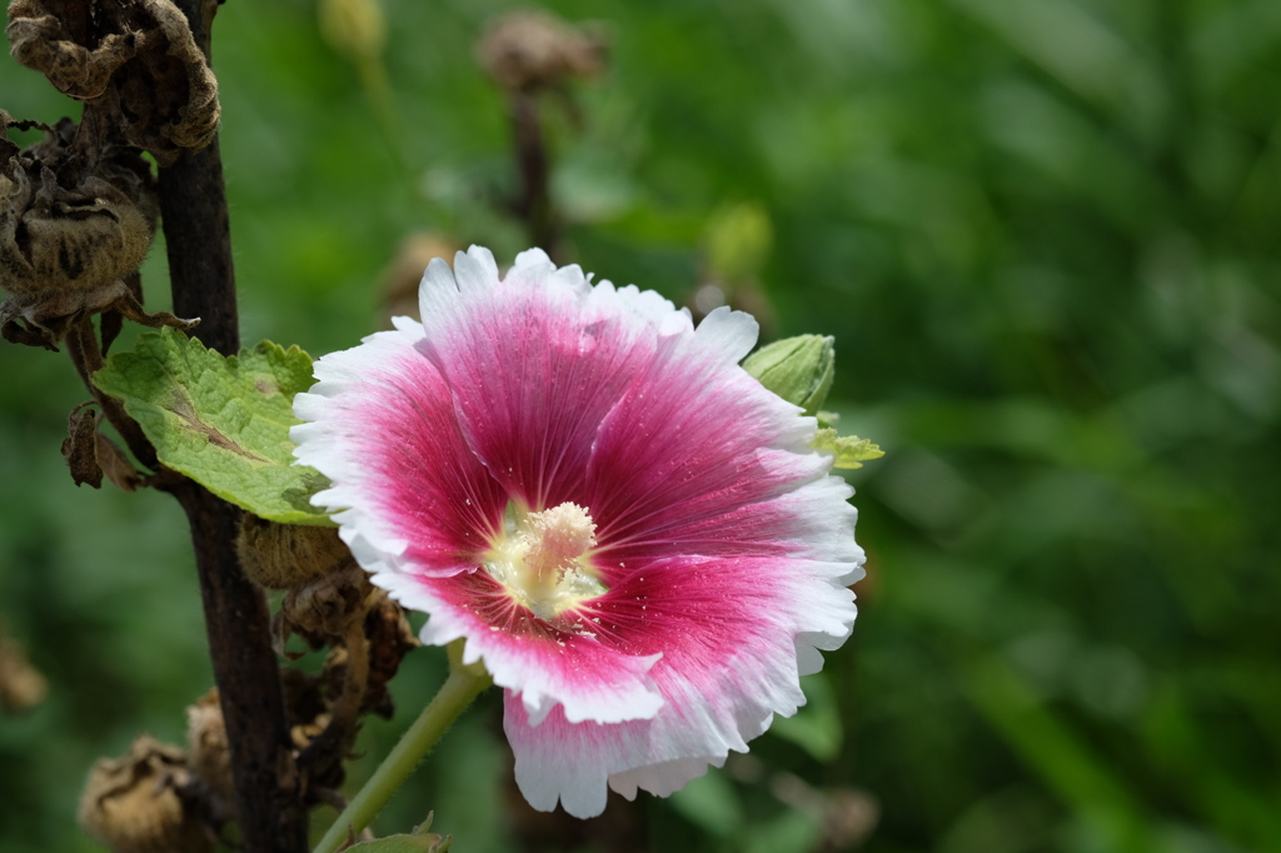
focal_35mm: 90
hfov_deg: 22.6
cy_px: 426
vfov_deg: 15.2
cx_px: 640
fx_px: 3201
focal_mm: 60
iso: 200
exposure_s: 1/1000
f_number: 5.6
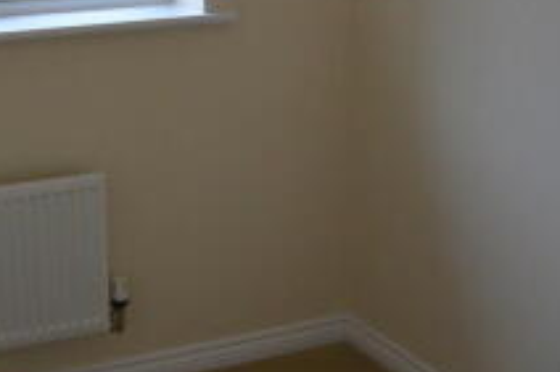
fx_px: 1010
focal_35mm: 65
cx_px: 108
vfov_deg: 20.6
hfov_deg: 30.2
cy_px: 62
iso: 400
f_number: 3.5
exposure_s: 1/200
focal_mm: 11
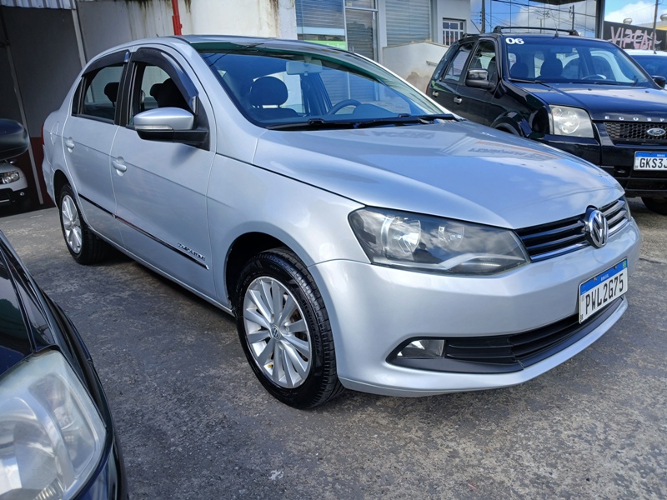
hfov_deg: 67.3
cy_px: 250
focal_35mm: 26
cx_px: 334
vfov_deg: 53.1
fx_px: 501
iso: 20
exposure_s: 1/249
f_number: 1.8
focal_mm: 3.98
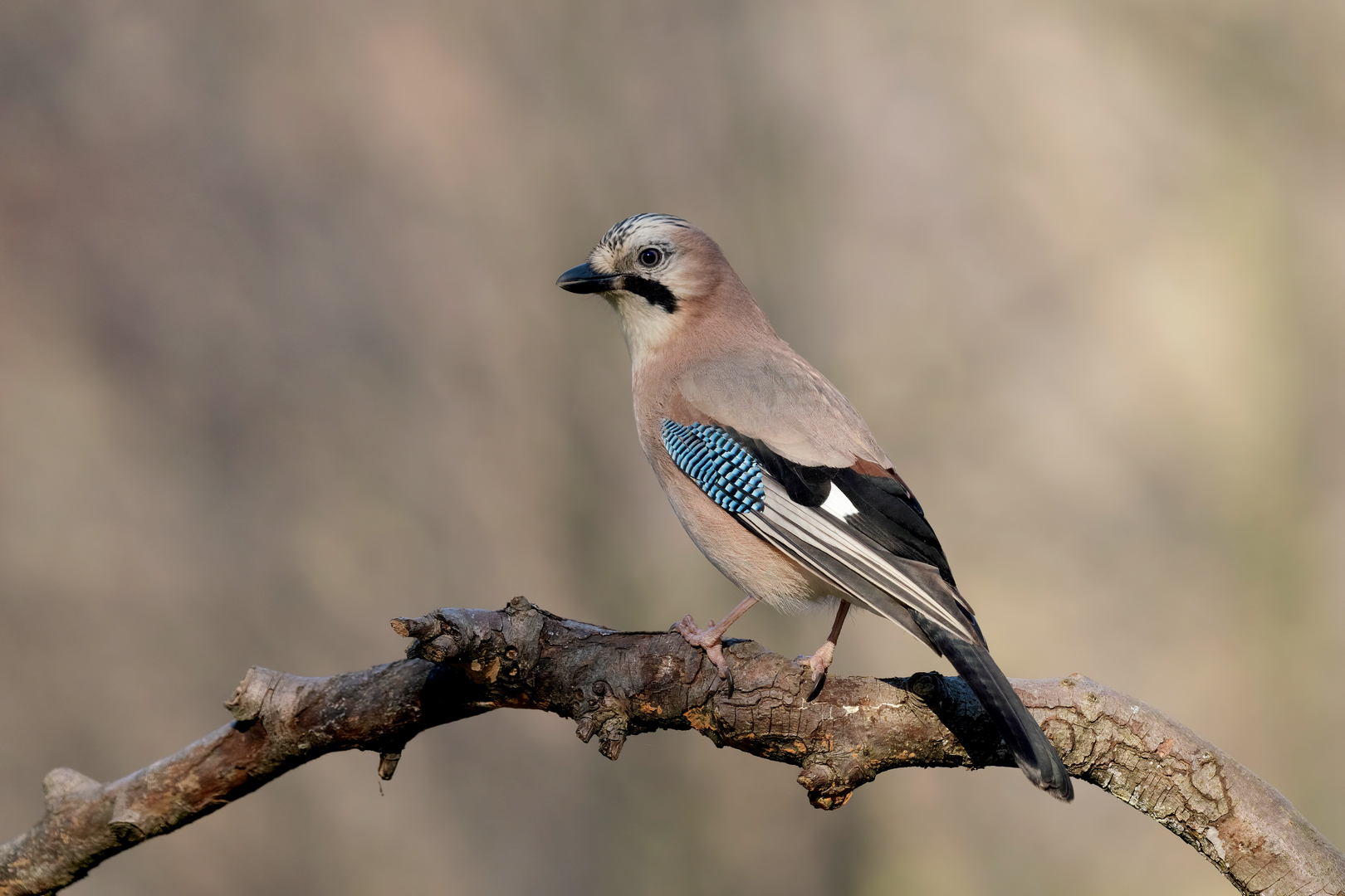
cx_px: 672
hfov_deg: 5.3
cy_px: 448
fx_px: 14495
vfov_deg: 3.5
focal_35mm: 388
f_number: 6.3
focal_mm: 388
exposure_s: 1/640
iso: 2000
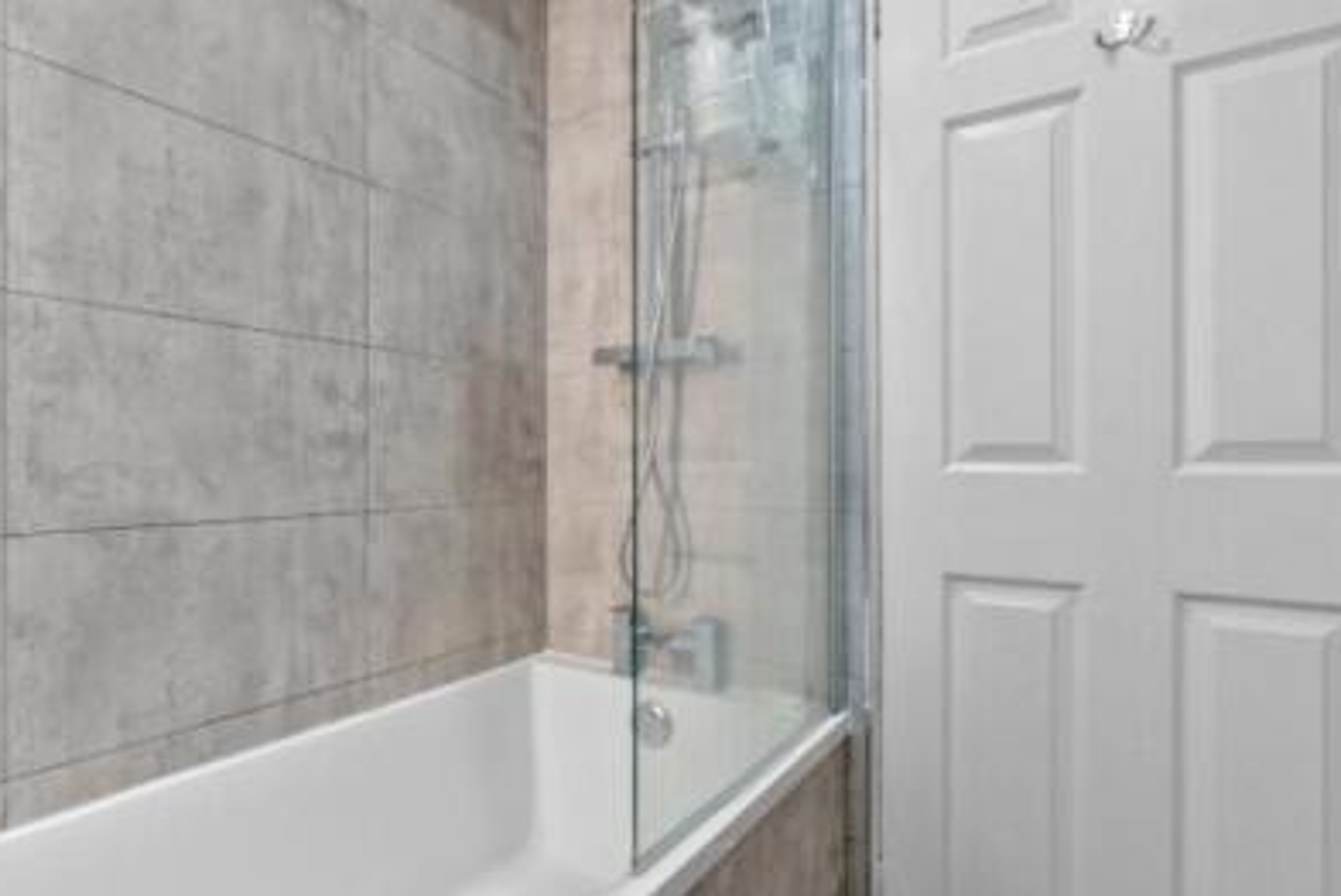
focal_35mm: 20
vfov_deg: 62.0
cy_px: 470
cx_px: 469
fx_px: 746
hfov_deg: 81.6
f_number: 20
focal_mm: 12
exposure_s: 3.2
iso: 800
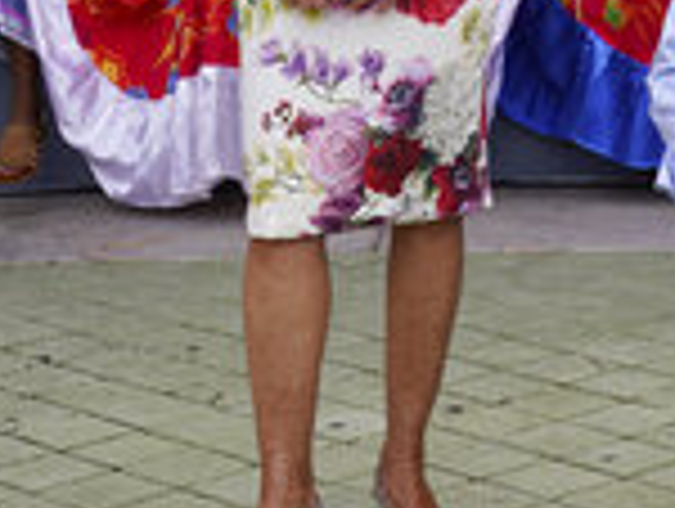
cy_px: -16
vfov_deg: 9.0
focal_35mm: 164
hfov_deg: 11.6
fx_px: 3203
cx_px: 936
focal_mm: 50
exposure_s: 1/80
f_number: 7.1
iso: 100
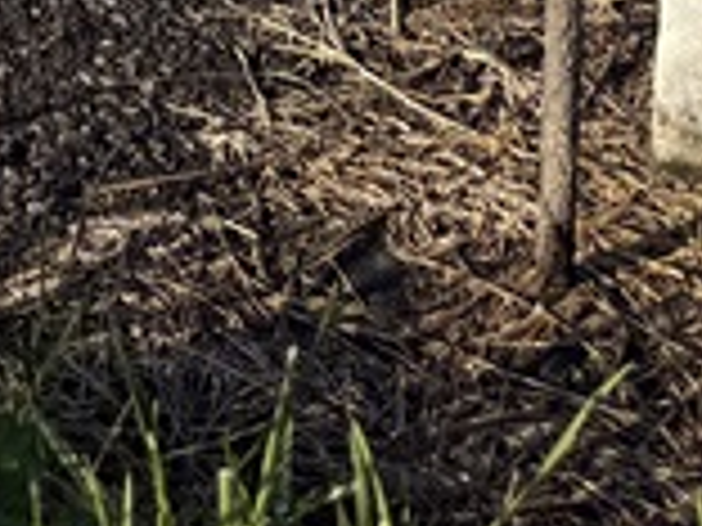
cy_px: -1056
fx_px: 3204
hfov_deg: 11.8
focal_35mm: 158
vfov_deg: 8.0
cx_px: -446
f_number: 1.78
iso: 80
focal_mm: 6.76
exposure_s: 1/2907
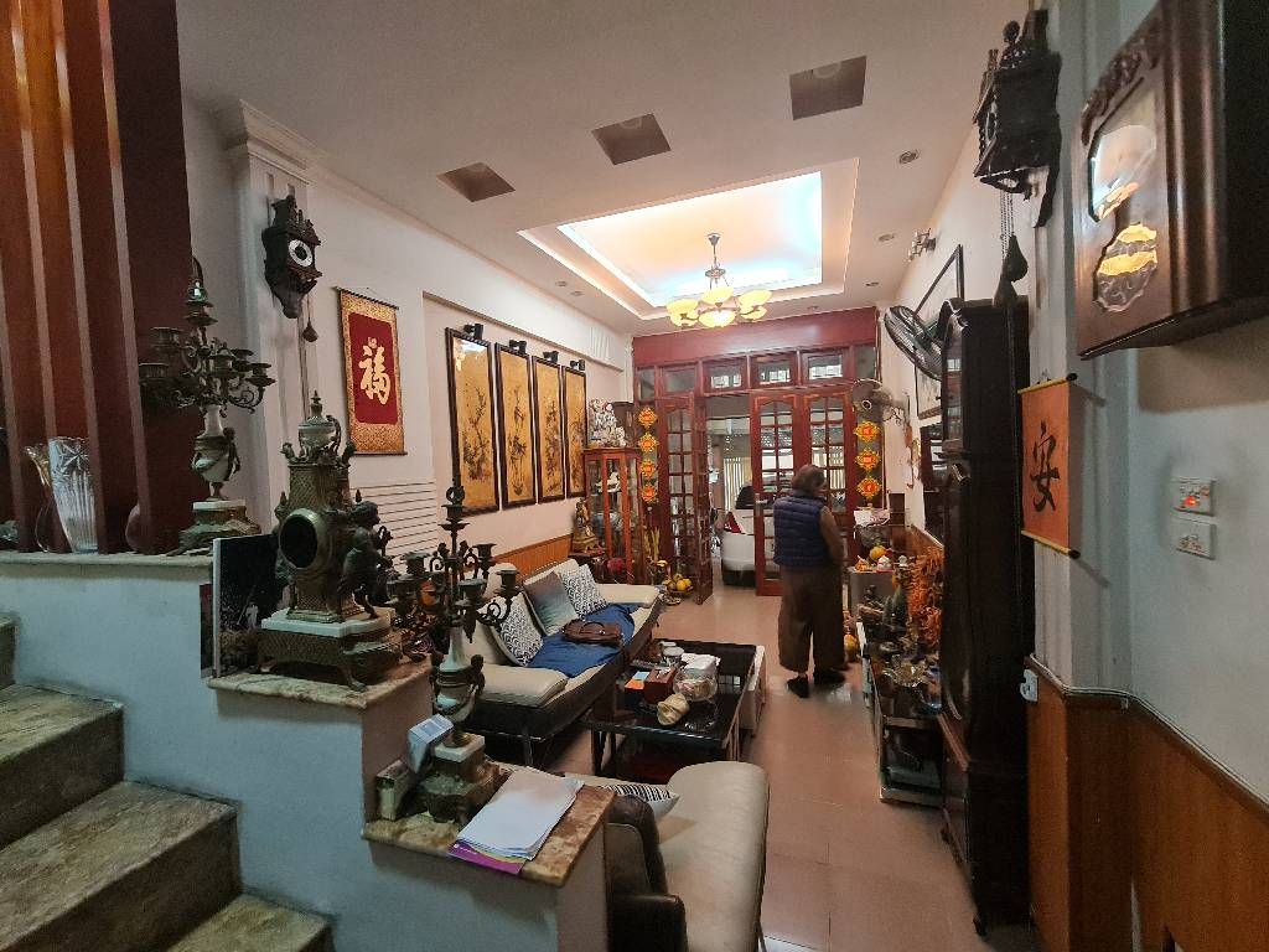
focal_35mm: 13
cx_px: 634
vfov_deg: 89.9
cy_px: 476
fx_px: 477
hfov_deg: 106.2
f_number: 2.2
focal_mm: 2.2
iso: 500
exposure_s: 1/33
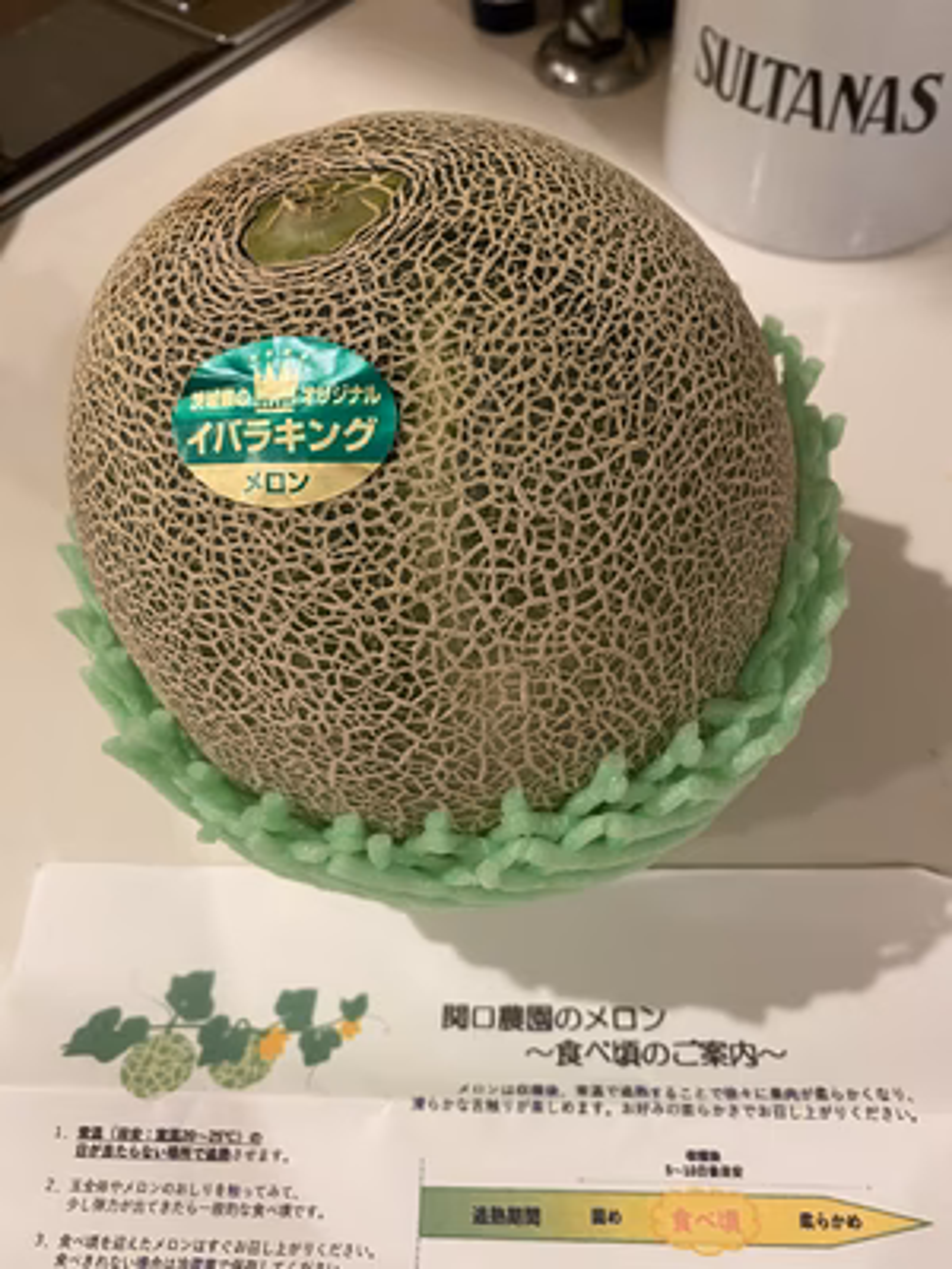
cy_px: 634
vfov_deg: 67.3
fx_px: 953
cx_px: 476
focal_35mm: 26
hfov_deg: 53.1
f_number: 1.8
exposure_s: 1/50
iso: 250
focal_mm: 4.25
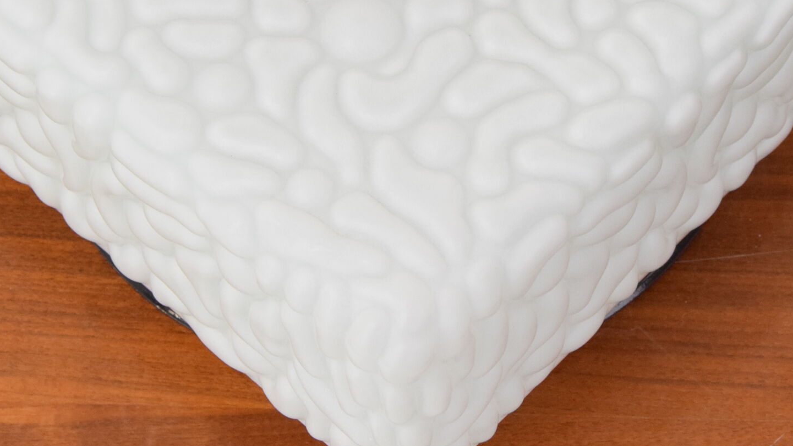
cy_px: -17
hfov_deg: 19.3
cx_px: 407
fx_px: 2334
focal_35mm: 111
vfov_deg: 10.8
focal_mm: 34
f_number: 7.1
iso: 1600
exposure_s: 1/200
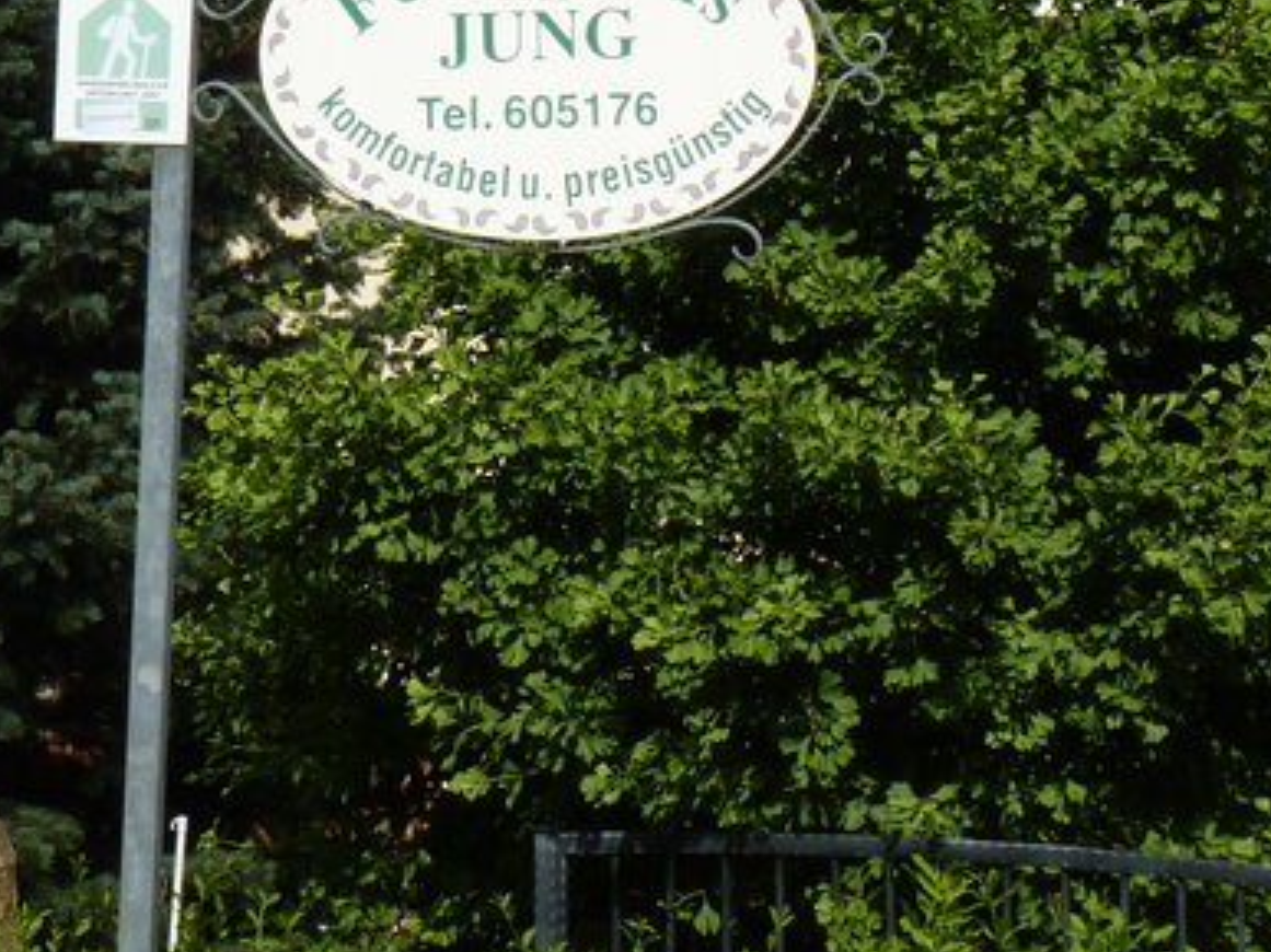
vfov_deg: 9.5
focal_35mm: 155
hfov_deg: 12.7
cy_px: 0
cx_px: 562
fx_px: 5689
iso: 80
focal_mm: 9
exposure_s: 1/400
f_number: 5.6
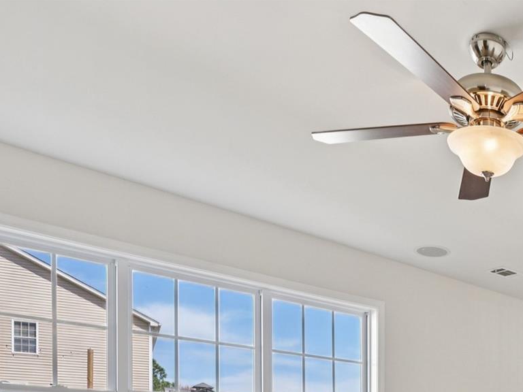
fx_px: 619
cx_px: 555
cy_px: 460
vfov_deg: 30.3
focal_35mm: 41
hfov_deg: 38.9
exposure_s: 1/60
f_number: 8
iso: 100
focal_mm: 16
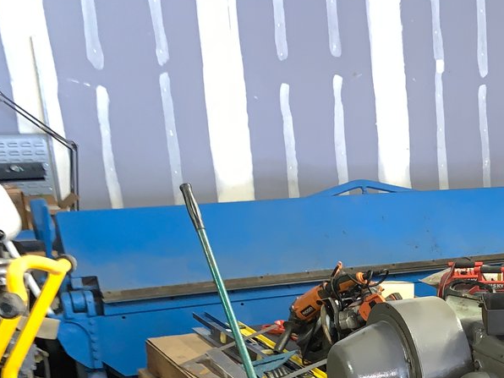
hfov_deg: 26.2
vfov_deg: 21.0
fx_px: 961
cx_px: 603
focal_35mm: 66
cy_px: 427
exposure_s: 1/6
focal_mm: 4.25
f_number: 1.8
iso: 125
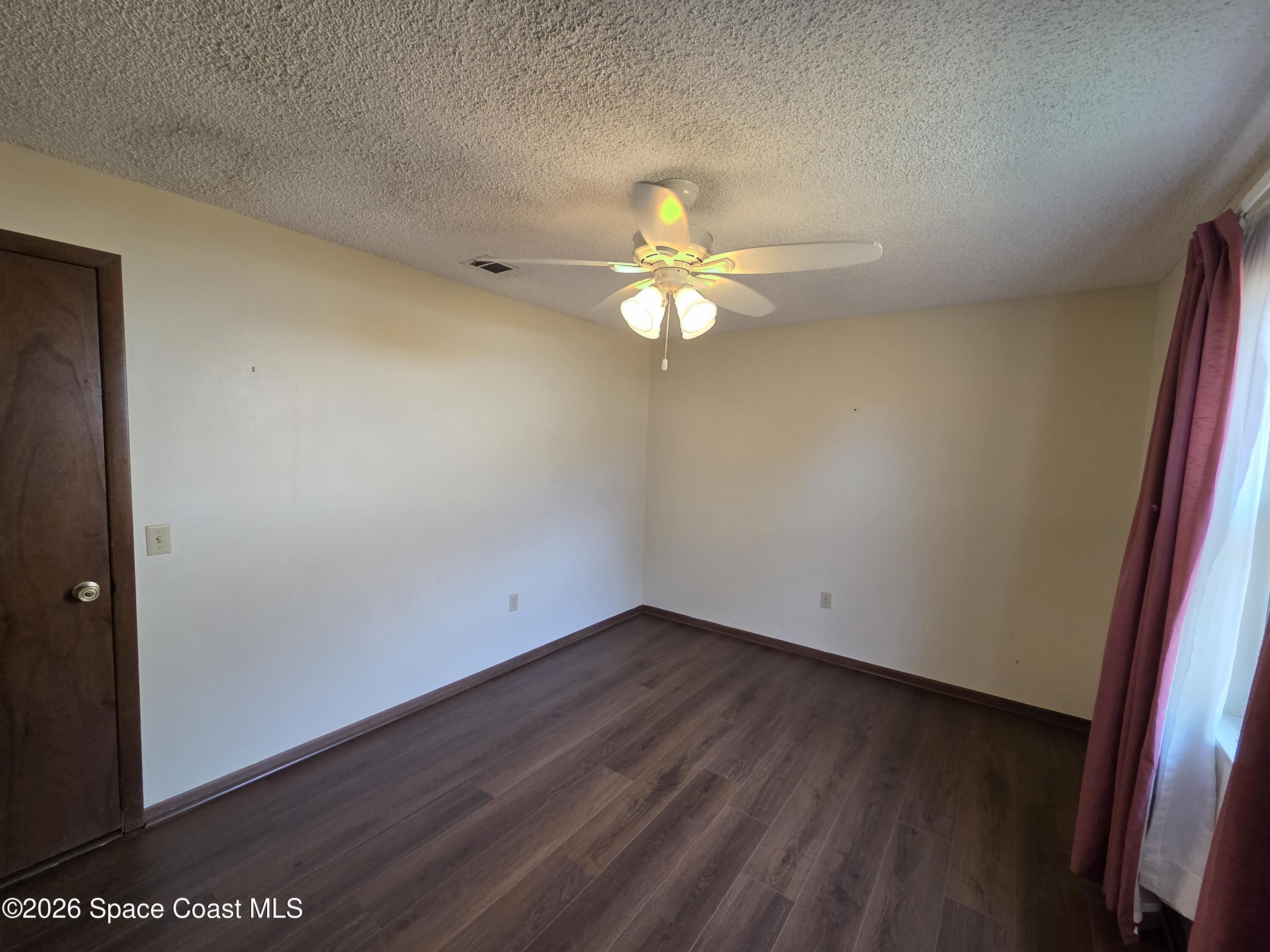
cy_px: 476
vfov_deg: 89.9
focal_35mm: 13
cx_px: 635
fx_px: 477
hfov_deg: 106.2
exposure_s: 1/120
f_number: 2.2
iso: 160
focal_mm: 2.2
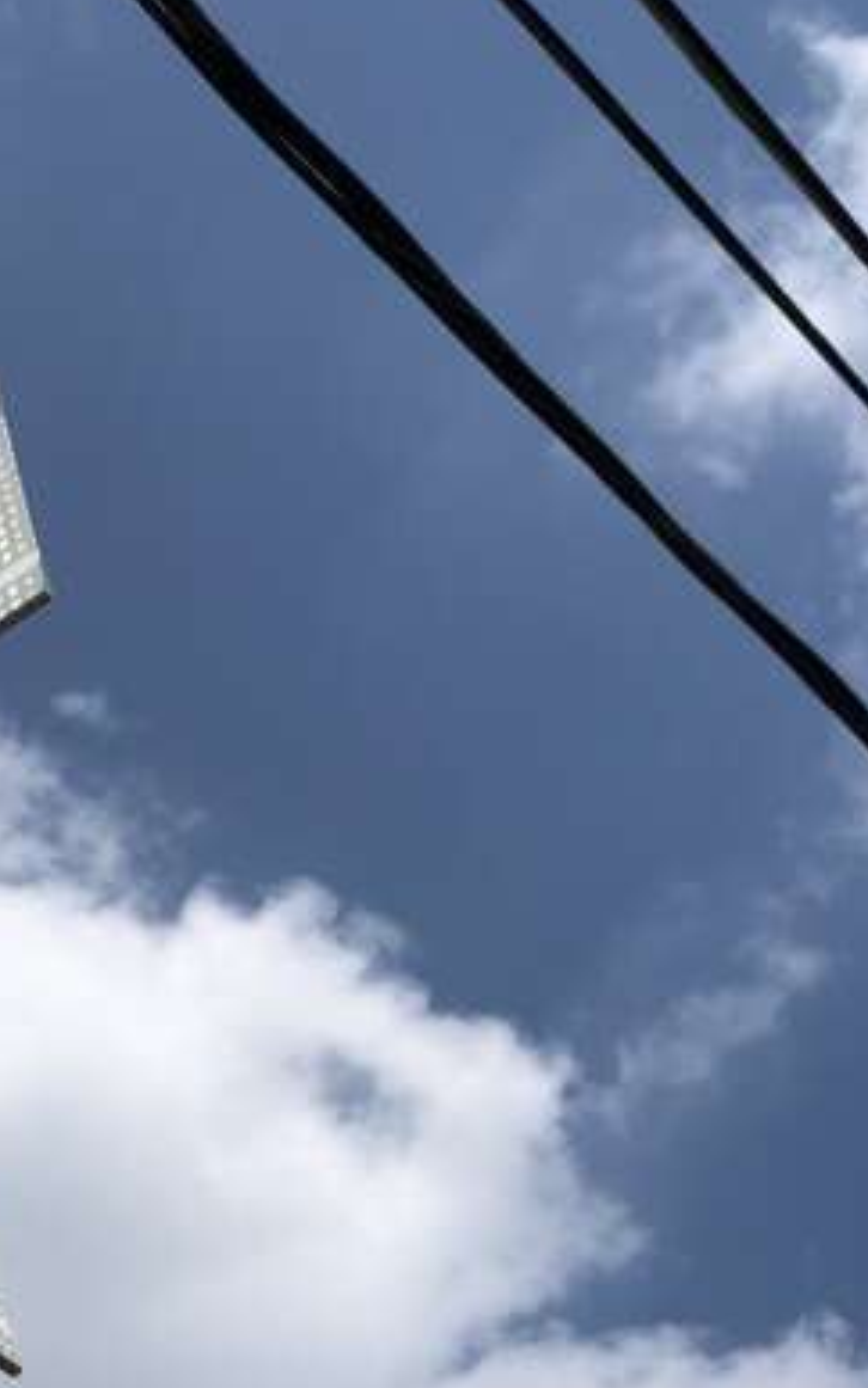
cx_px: -438
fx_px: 4313
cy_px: 925
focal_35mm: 114
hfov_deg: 11.0
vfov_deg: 18.2
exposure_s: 1/2825
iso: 16
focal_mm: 6
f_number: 2.4
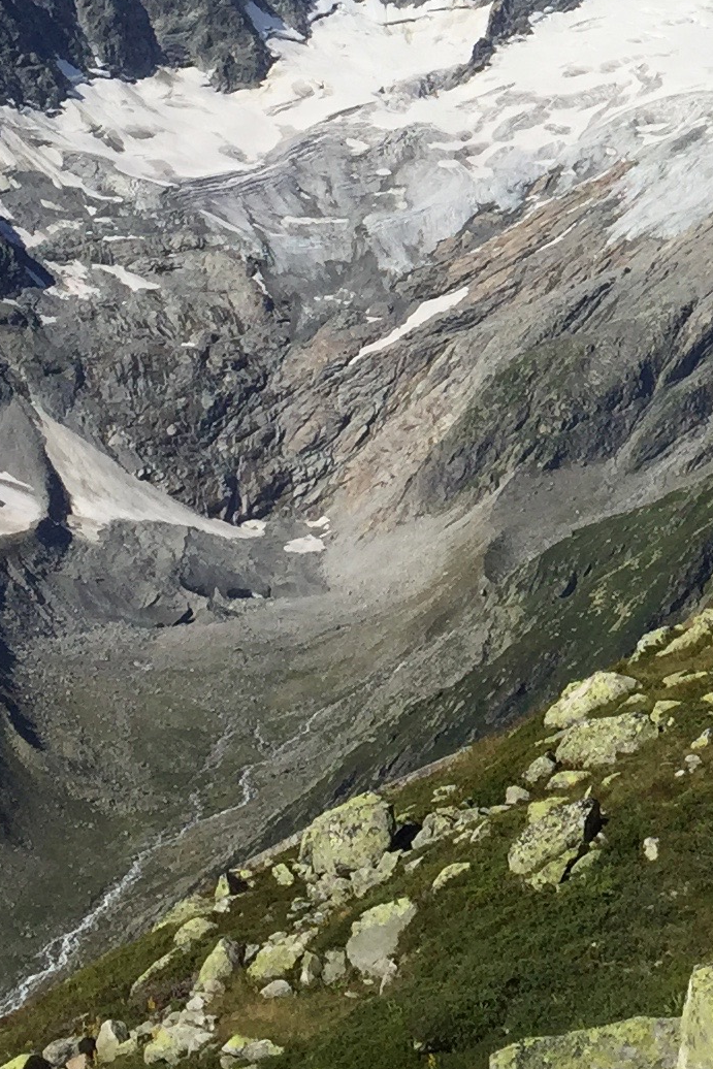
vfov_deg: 20.8
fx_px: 2821
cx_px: 954
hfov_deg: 13.8
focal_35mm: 95
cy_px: 3
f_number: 2.2
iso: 32
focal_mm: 4.15
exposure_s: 1/3968
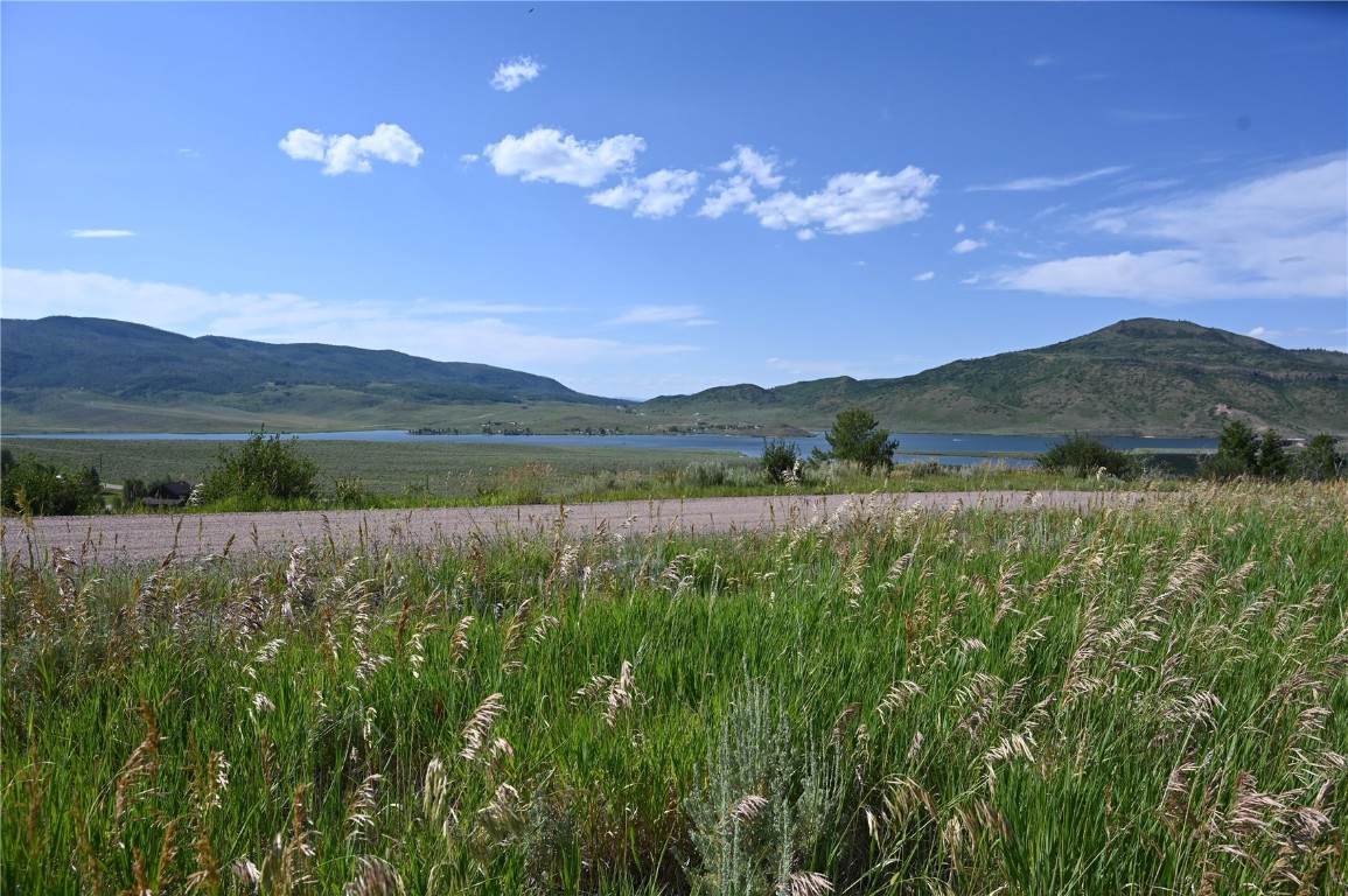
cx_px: 674
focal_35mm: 24
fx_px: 898
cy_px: 448
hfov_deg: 73.8
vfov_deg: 53.1
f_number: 7.1
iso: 100
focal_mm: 24
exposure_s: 1/400
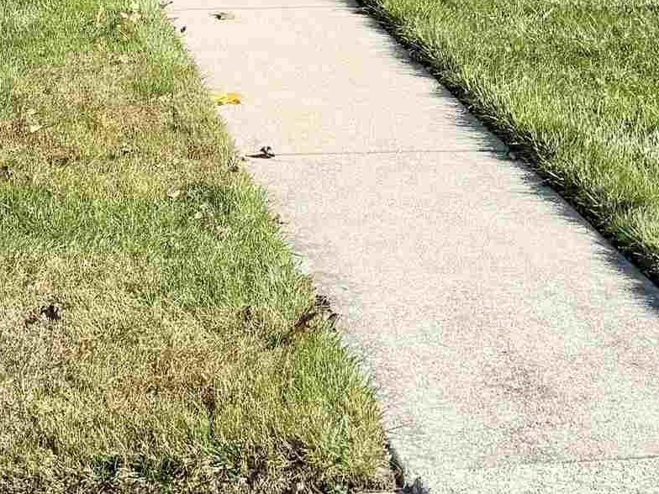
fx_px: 1790
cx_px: 241
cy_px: -204
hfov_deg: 20.8
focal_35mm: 94
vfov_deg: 14.8
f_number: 1.78
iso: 80
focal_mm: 6.76
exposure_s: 1/3584
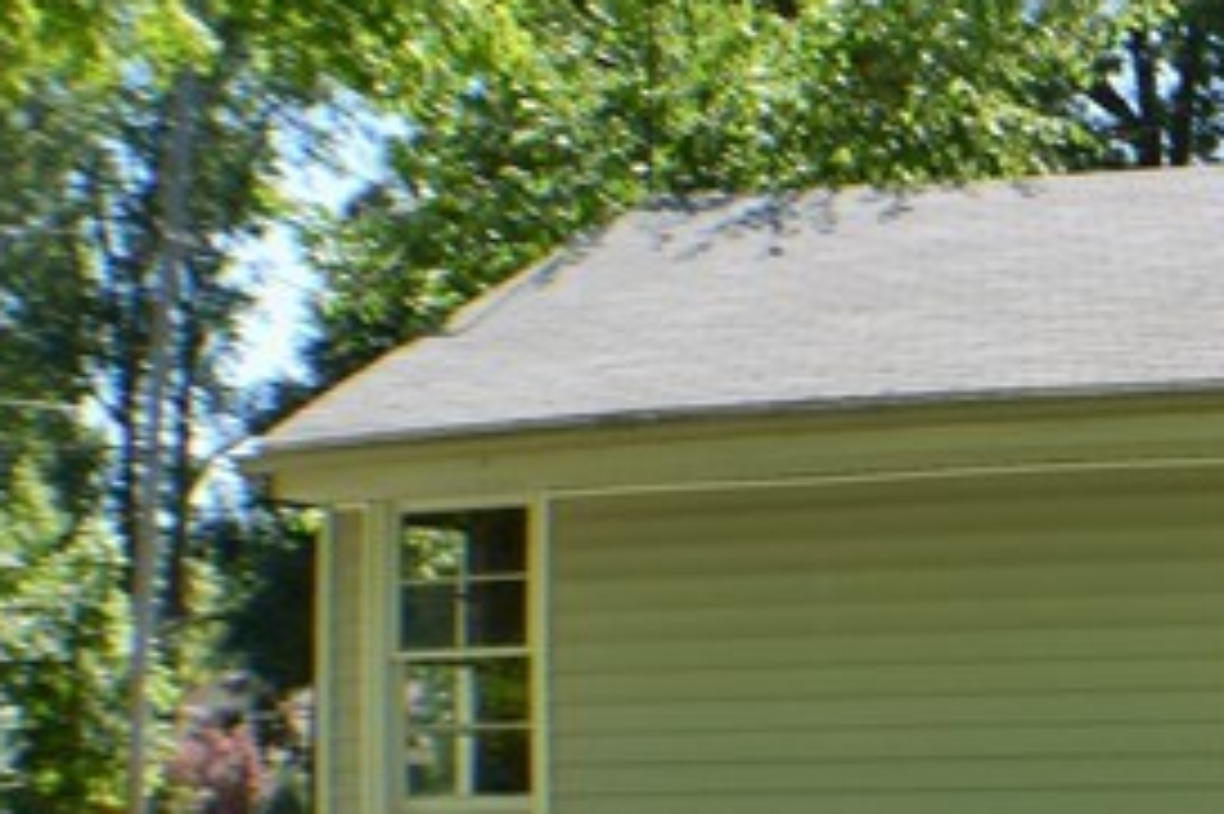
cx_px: 2241
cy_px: 852
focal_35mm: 138
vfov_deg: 9.8
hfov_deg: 13.3
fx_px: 4689
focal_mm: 23
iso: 400
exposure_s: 1/350
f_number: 11
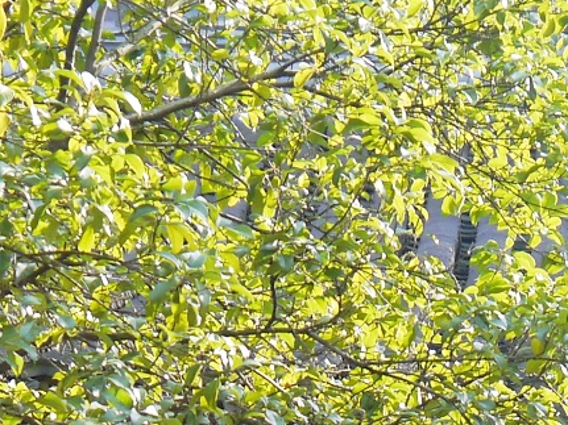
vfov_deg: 11.0
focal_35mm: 133
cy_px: 467
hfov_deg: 14.6
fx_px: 2182
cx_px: 544
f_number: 4
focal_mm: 14
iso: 160
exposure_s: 1/100
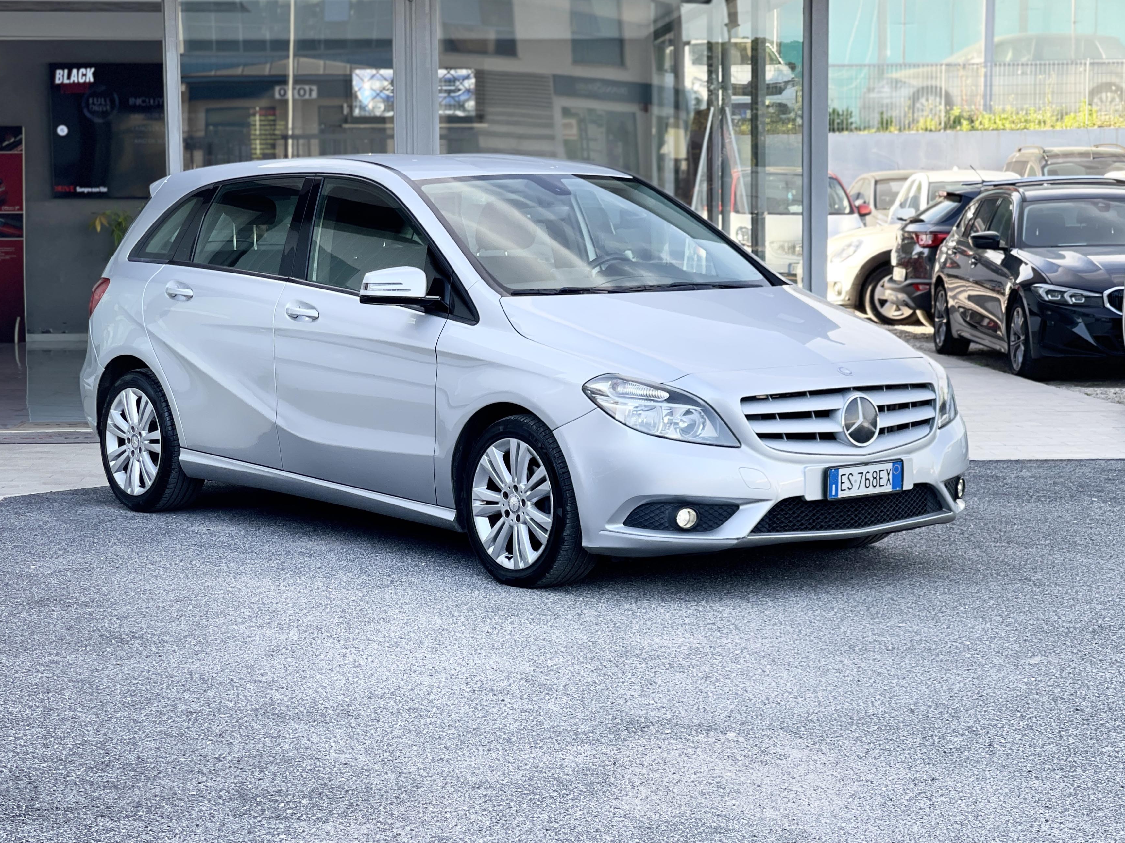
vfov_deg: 19.6
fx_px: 2437
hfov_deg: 26.0
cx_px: 536
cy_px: 423
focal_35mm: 75
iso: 25
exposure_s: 1/121
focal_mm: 7.5
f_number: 2.2
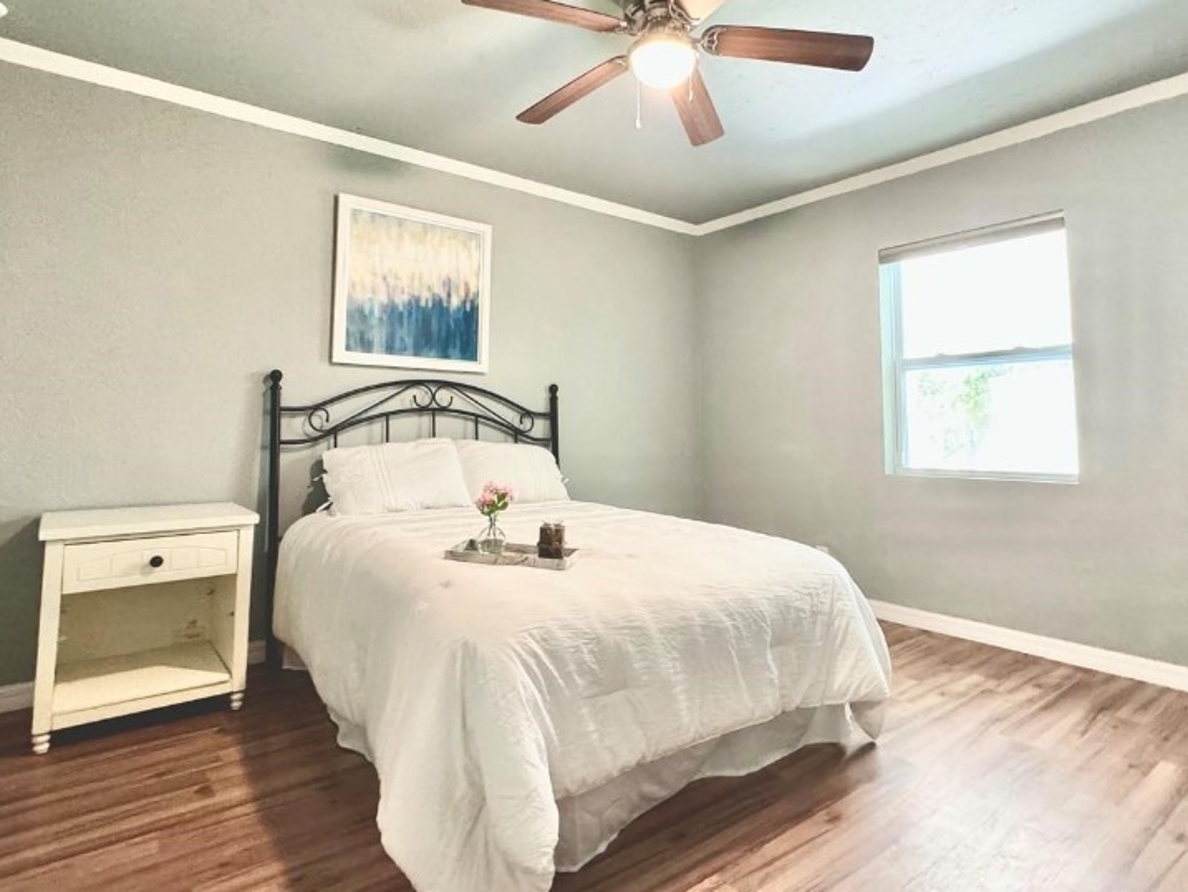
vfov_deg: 65.7
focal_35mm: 20
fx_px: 687
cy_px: 381
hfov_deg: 81.7
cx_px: 606
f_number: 2.2
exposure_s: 1/60
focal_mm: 2.22
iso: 640
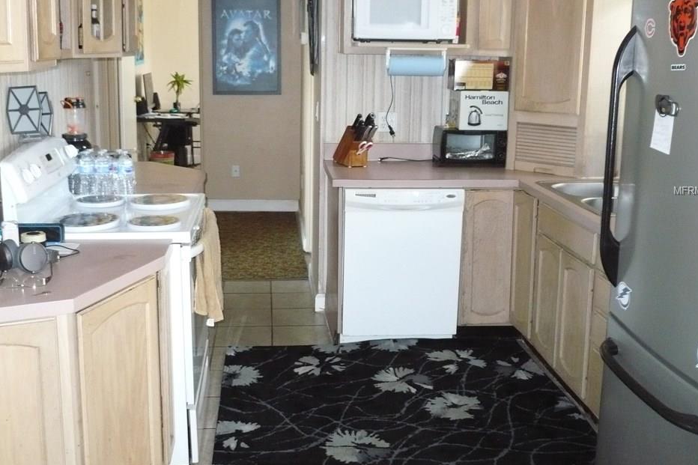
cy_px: 191
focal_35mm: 40
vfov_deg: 33.3
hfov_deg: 48.5
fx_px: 775
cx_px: 336
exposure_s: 1/30
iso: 400
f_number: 2.8
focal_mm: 5.8
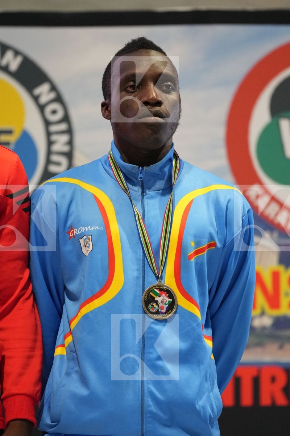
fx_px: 3625
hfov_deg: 4.6
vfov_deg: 6.9
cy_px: 218
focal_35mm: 300
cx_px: 145
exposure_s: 1/250
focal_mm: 200
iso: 3200
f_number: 2.8
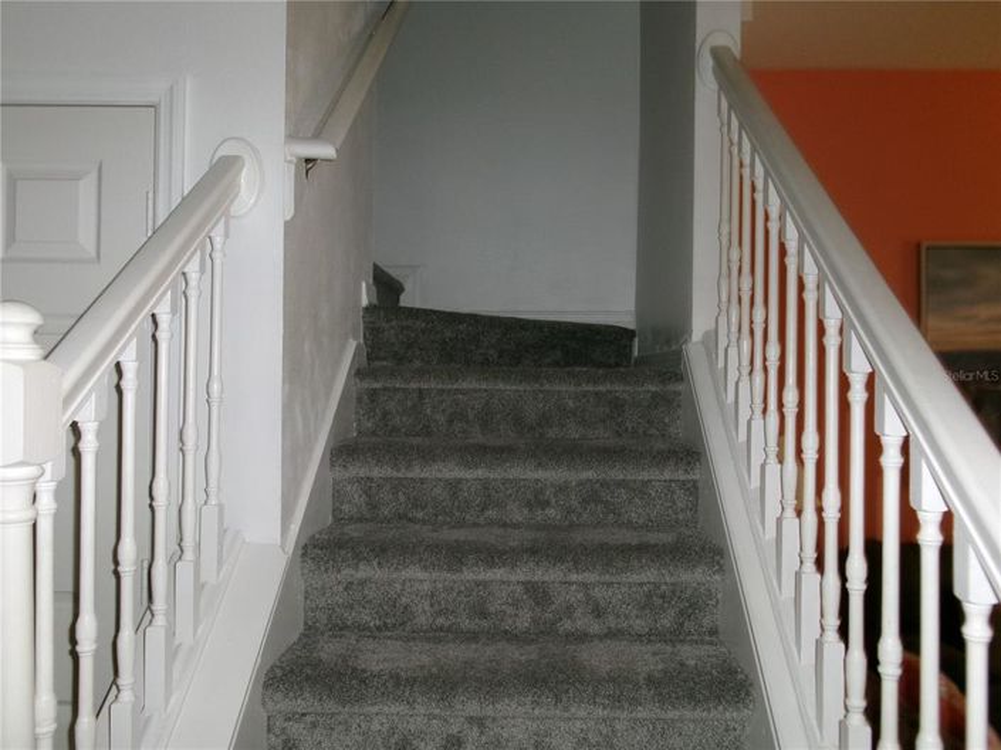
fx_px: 809
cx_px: 500
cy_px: 375
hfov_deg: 63.5
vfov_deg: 49.7
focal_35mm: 28
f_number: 3.9
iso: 200
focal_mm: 5.1
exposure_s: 1/34
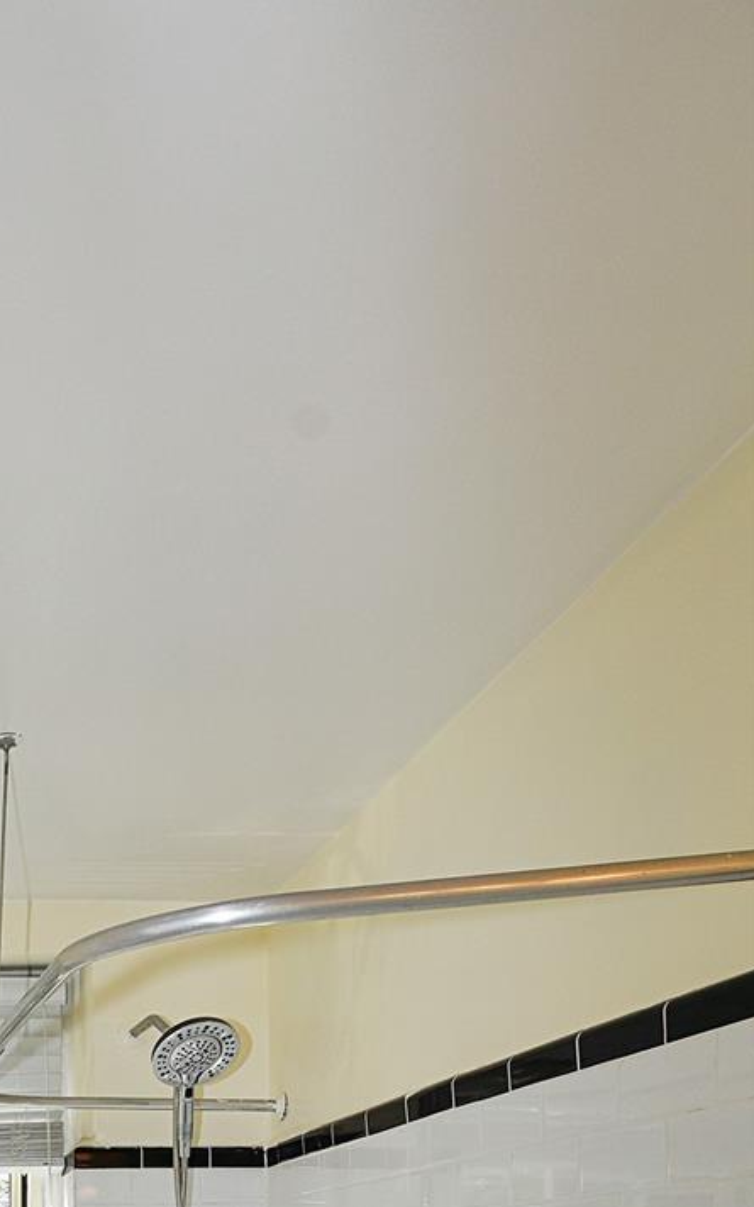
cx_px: -108
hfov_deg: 32.8
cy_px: 1287
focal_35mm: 33
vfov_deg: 45.6
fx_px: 1085
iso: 100
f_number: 7.1
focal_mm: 10
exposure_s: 1/200
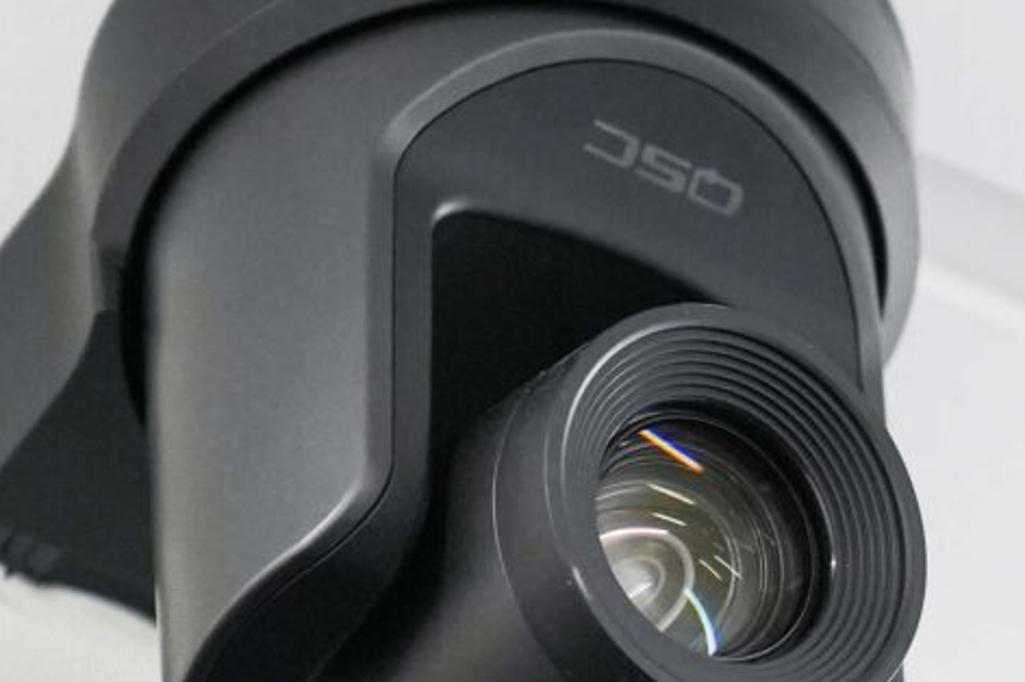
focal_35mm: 380
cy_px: 444
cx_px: 450
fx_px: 10812
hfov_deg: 5.4
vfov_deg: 3.6
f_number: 2.8
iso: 1600
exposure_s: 1/160
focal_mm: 70
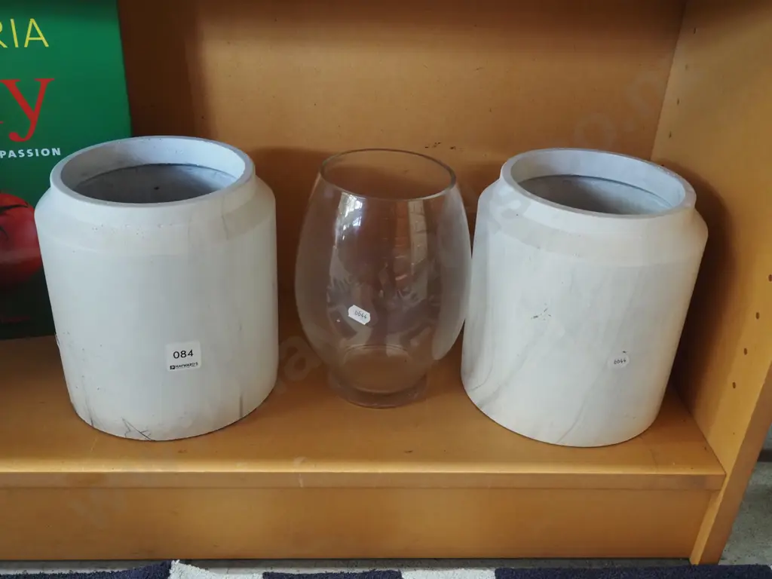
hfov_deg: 54.0
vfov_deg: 41.8
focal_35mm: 34
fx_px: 758
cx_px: 386
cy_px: 290
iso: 2500
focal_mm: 17
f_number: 5.6
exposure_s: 1/20
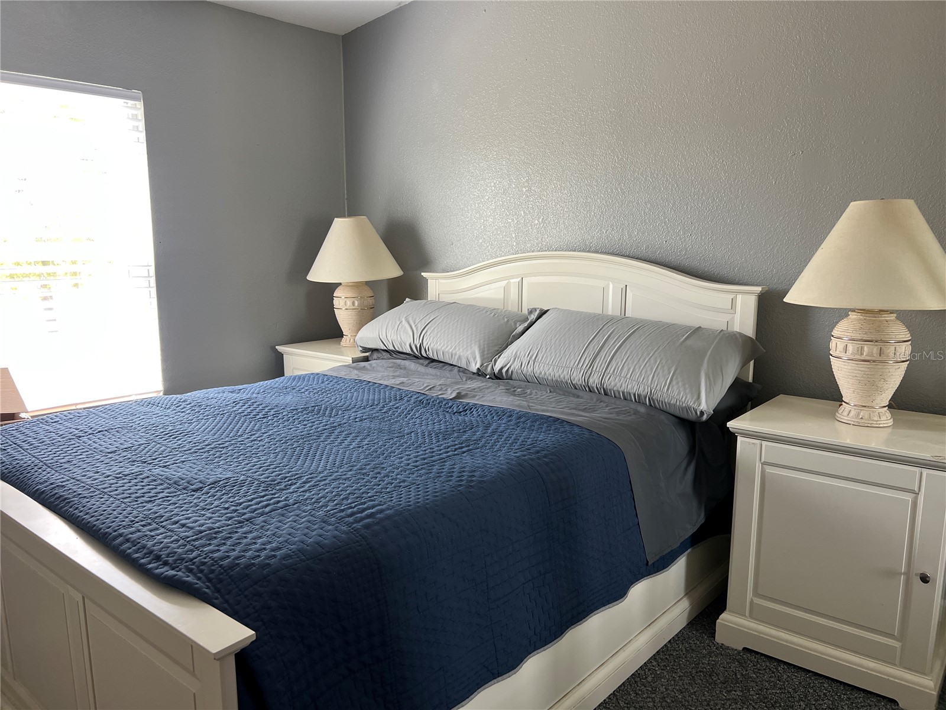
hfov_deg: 67.3
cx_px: 473
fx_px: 711
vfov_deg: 53.1
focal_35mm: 26
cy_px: 355
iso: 125
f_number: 1.5
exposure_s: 1/109
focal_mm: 5.7
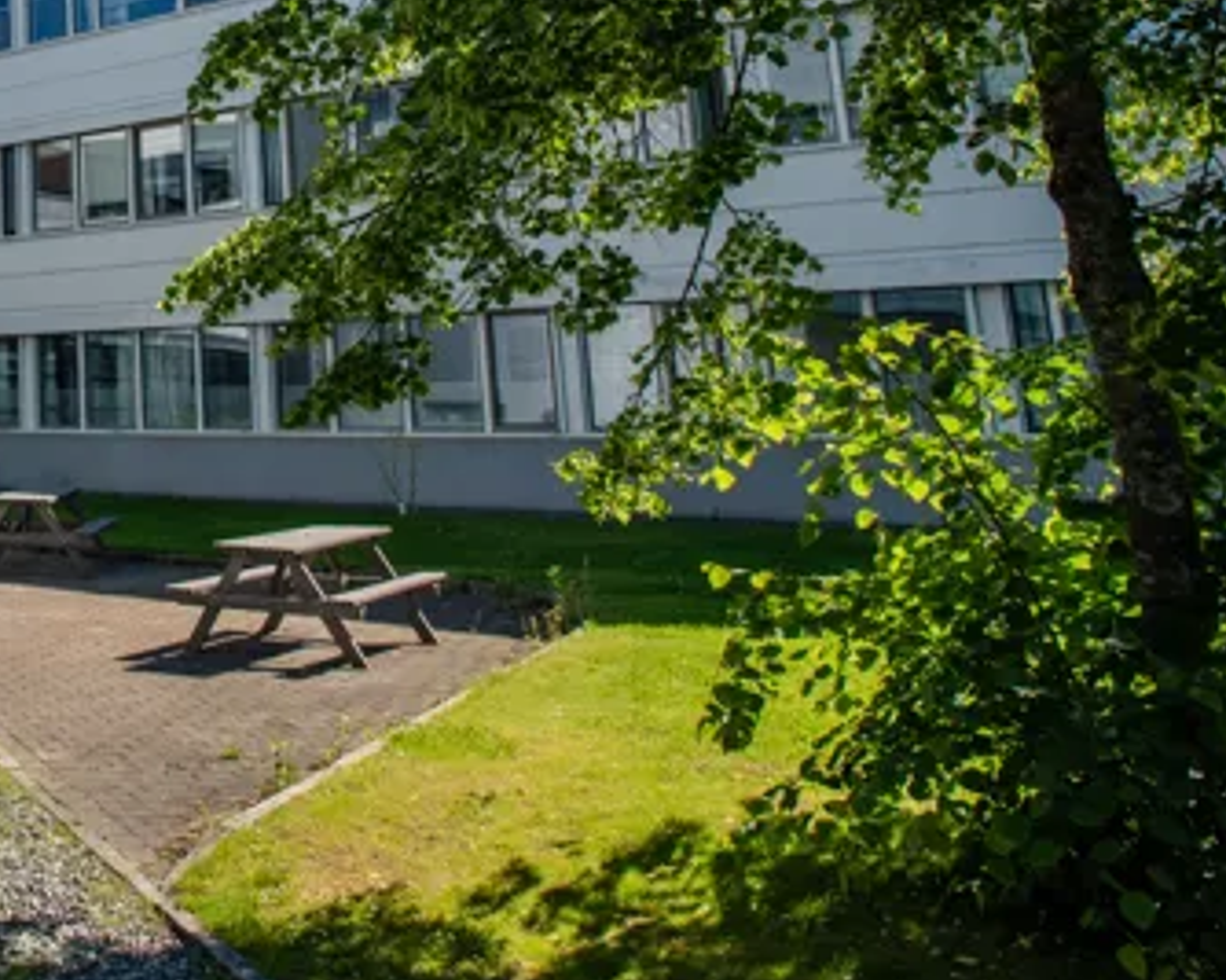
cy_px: 37
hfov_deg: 35.8
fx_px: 1560
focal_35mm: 43
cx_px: -158
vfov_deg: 32.5
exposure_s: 1/640
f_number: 11
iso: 400
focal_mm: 17
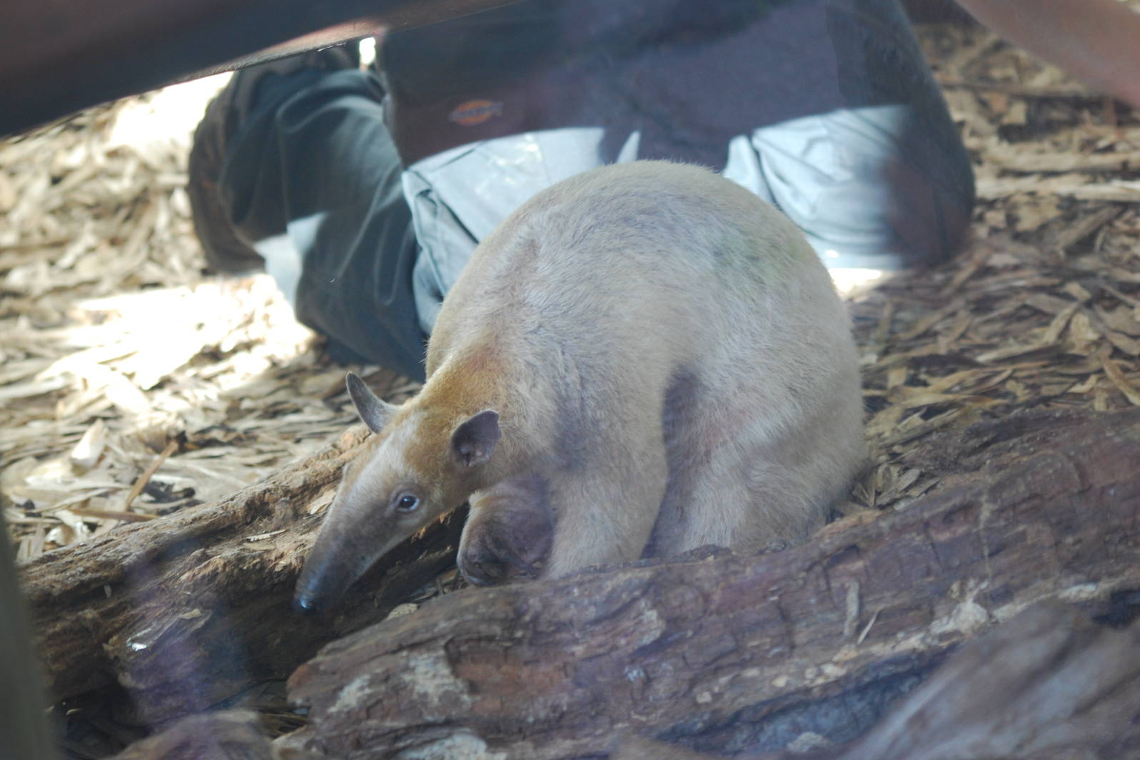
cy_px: 381
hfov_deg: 12.4
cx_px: 572
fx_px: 5257
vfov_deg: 8.3
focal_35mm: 166
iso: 400
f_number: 4.2
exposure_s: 1/60
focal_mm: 110
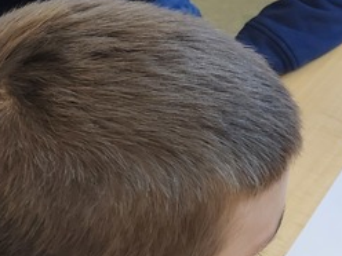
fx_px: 939
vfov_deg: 15.5
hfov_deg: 16.9
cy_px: 52
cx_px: 621
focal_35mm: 95
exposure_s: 1/120
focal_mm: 5.54
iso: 125
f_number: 1.8
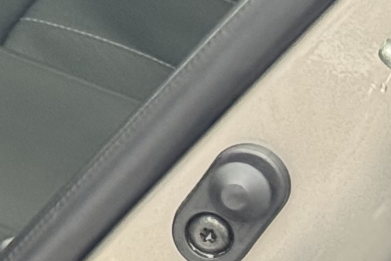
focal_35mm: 290
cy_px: -274
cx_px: -588
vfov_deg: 4.7
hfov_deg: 6.7
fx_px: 3150
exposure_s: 1/25
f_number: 1.78
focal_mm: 6.76
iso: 500
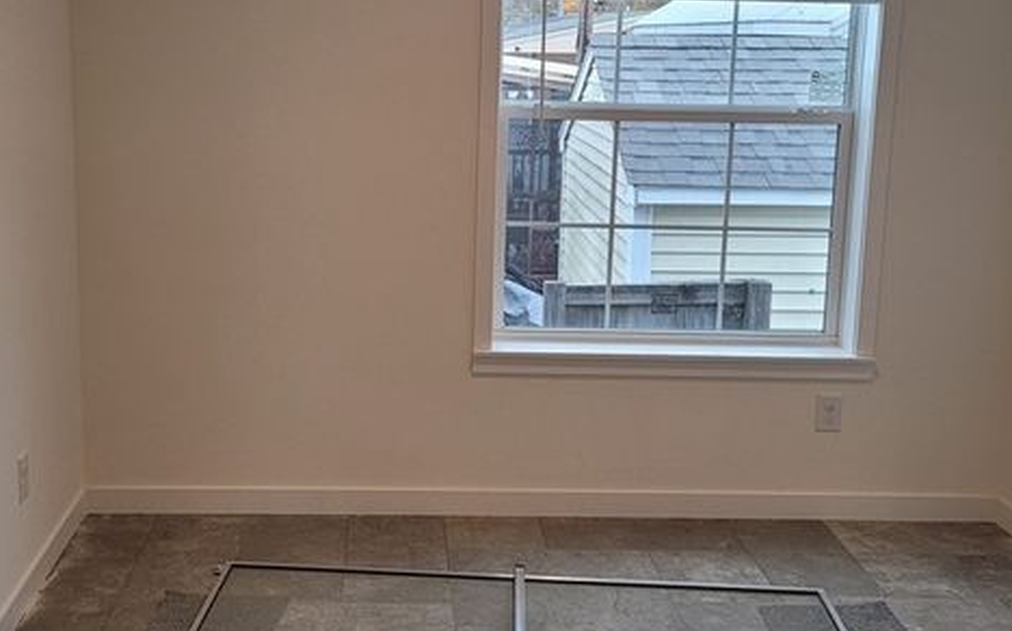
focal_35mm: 35
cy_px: 239
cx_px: 411
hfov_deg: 55.0
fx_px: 965
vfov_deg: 36.0
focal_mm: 5.4
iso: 125
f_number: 1.8
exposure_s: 1/120
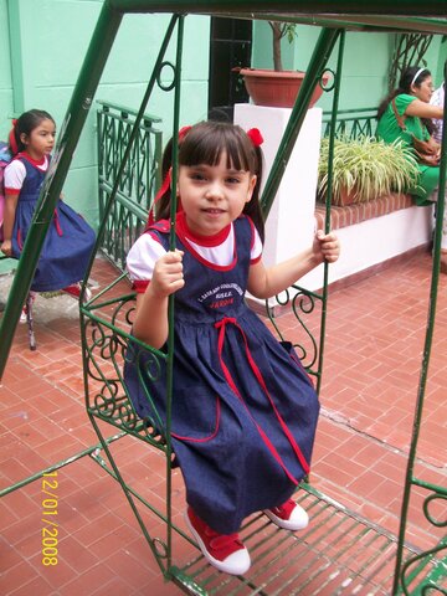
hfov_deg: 39.7
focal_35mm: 36
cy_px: 298
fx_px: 620
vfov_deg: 51.4
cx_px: 224
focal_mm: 6
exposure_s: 1/160
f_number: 2.7
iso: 64
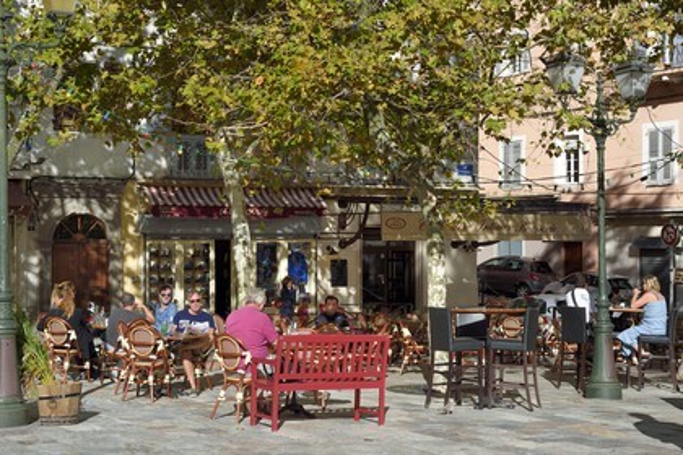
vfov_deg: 23.4
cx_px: 342
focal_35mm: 58
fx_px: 1100
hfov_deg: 34.5
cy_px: 228
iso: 200
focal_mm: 58
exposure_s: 1/320
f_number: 11
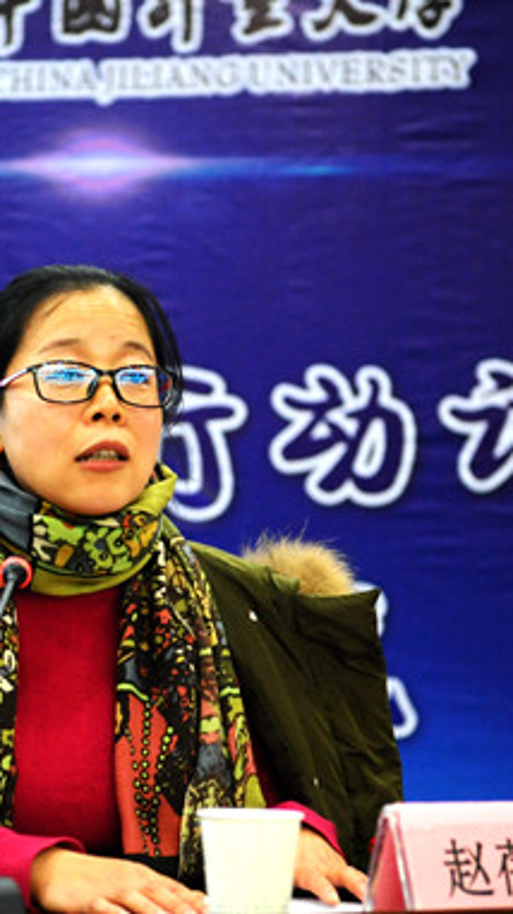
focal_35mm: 116
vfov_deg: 18.5
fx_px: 2808
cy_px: 494
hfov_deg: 10.4
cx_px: 98
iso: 2500
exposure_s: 1/125
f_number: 2.8
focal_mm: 66
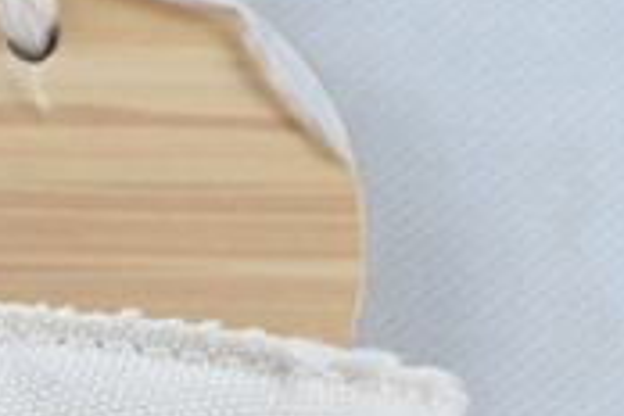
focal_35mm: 316
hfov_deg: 6.2
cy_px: 1237
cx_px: -911
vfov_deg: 4.2
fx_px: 5480
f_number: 10
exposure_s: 1/160
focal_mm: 30.5
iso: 1000
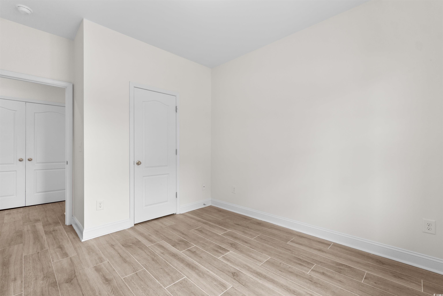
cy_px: 148
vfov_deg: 77.3
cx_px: 222
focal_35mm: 15
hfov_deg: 100.4
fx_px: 185
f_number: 4.5
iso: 100
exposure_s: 1/2
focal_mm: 10
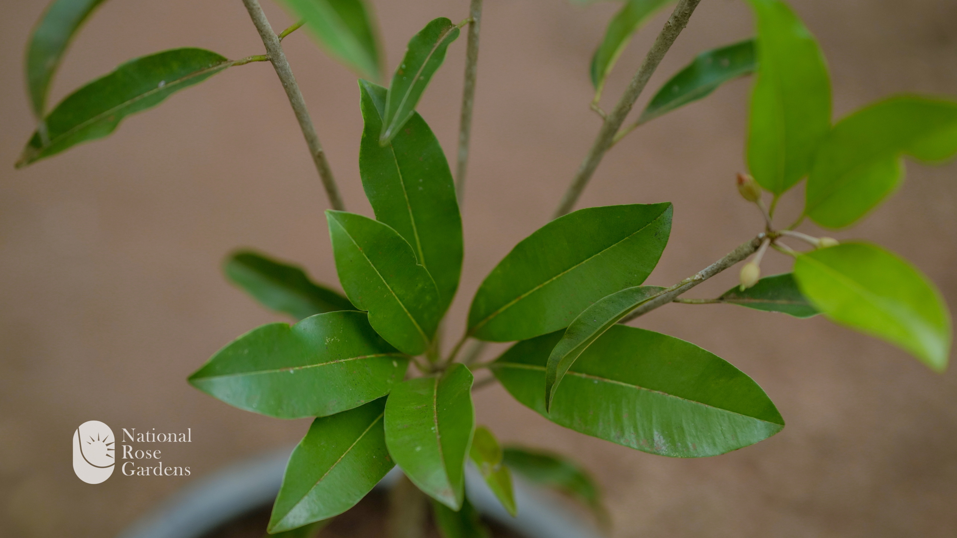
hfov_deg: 23.7
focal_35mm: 90
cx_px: 475
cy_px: 303
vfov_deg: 13.4
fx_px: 2284
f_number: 2
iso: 800
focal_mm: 85
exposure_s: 1/200
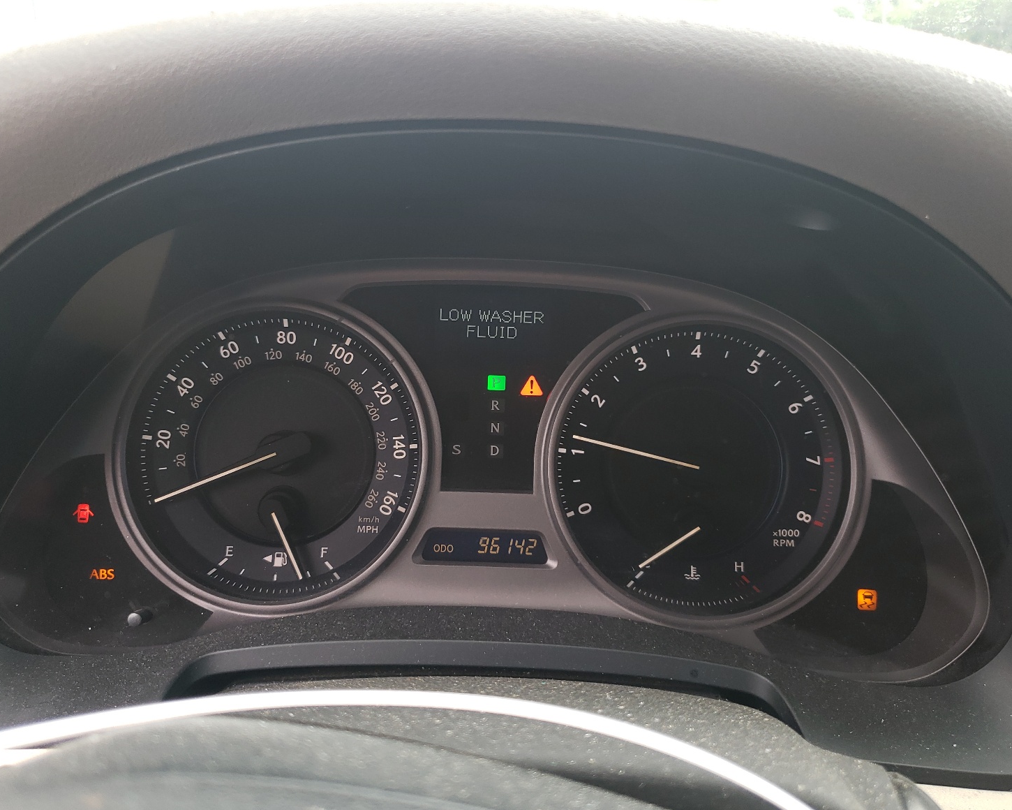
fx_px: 839
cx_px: 498
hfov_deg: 62.2
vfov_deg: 51.5
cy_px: 397
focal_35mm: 28
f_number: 1.5
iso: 56
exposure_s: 1/120
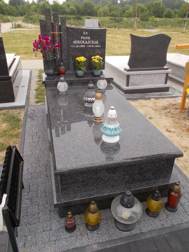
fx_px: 218
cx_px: 94
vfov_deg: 60.0
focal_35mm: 30
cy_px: 126
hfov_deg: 46.8
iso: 80
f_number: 3.4
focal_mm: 5.3
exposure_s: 1/250
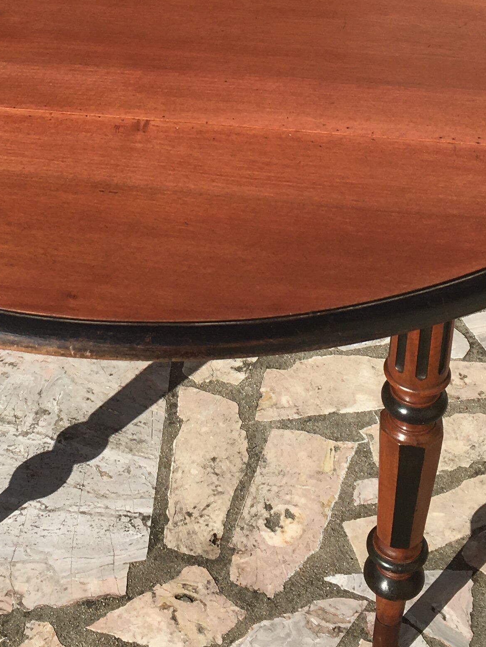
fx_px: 1404
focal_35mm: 75
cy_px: 31
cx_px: 166
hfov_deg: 19.6
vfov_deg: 25.0
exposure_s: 1/2079
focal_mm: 4.15
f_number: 2.2
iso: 25
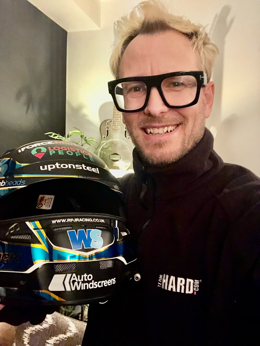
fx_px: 320
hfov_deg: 44.2
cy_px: 173
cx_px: 130
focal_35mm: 32
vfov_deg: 56.8
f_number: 2.2
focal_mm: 2.87
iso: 500
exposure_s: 1/25
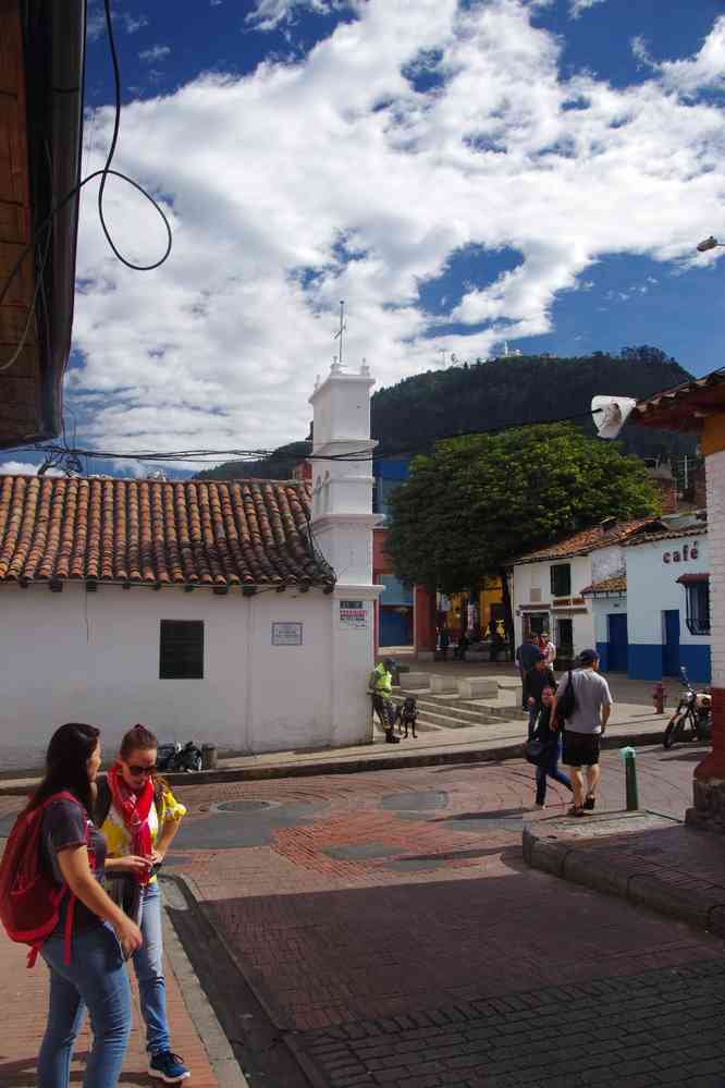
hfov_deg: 40.0
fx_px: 997
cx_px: 362
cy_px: 544
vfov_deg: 57.2
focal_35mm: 33
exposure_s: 1/100
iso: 200
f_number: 11
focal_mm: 21.9
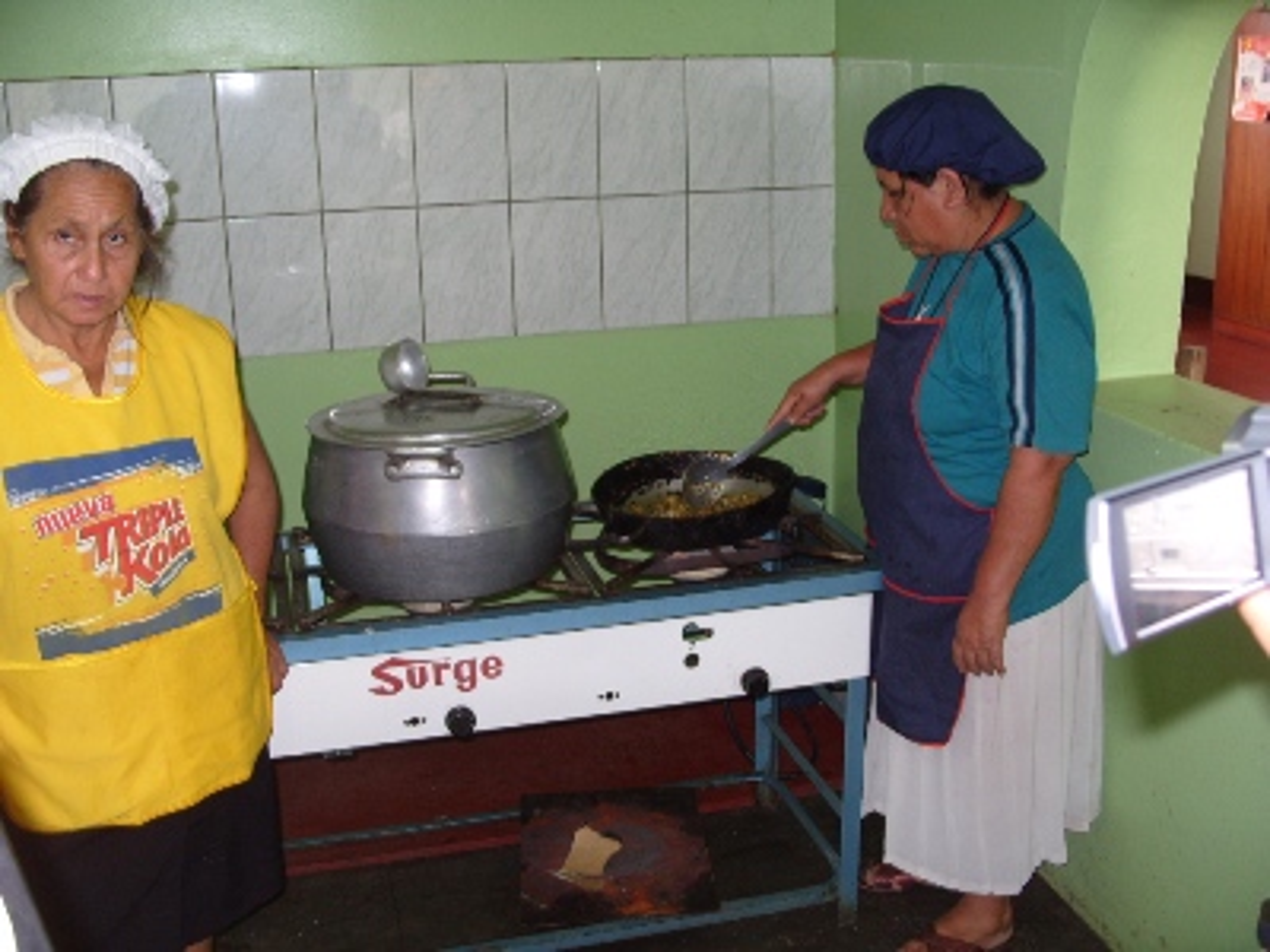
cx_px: 635
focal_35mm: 35
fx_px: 1284
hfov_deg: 52.6
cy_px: 476
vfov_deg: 40.7
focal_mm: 7.8
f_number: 2.8
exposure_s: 1/45
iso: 100
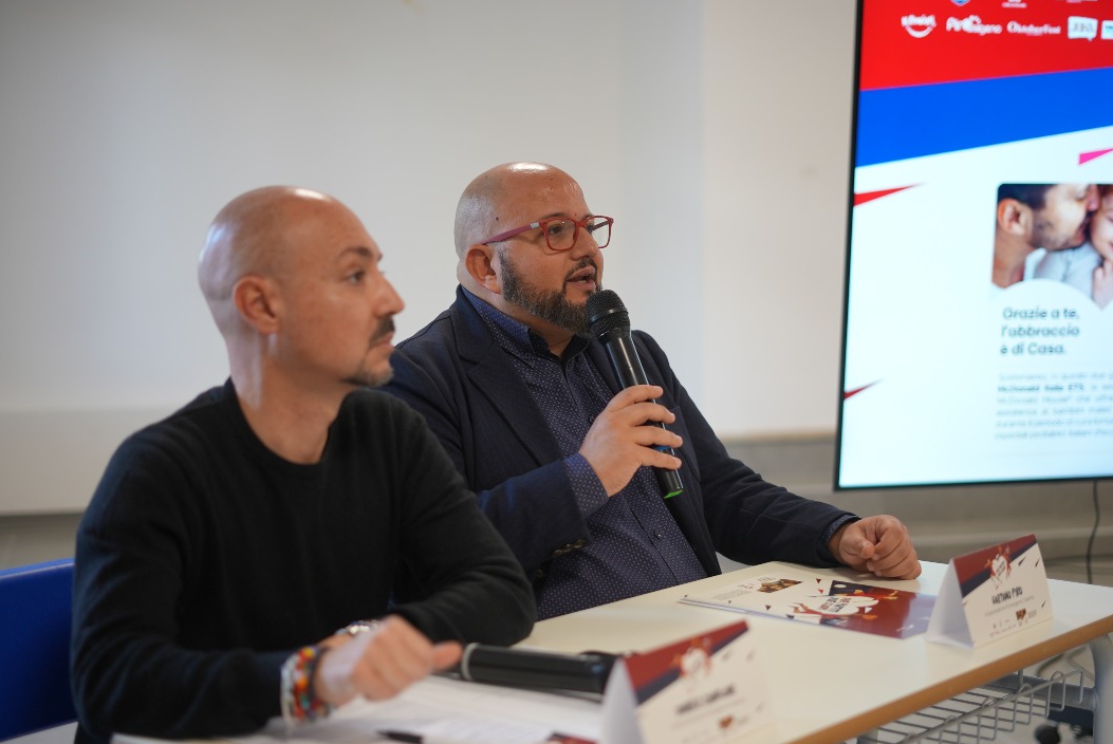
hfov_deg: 35.0
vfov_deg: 23.8
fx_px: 1764
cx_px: 598
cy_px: 416
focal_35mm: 57
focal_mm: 50
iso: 320
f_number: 1.8
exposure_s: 1/125
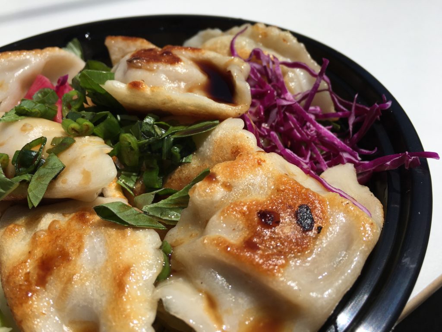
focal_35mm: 29
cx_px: 221
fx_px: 370
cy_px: 166
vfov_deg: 48.2
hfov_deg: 61.7
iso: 25
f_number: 2.2
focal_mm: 4.15
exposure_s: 1/4274
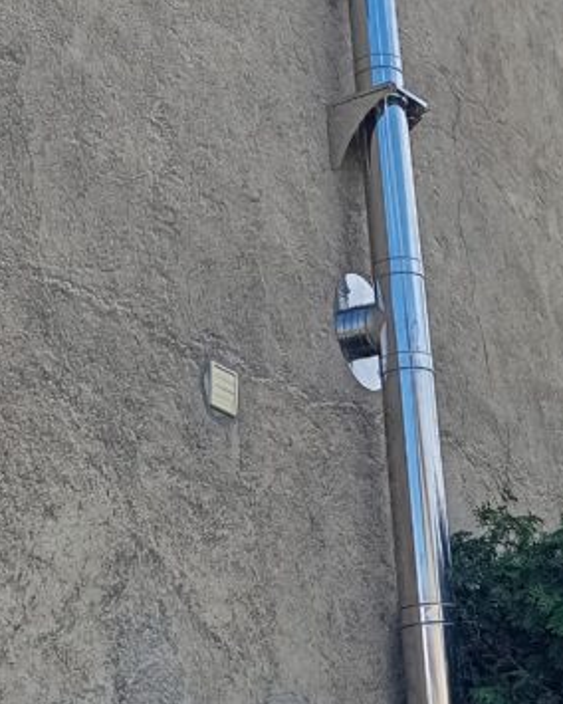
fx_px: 1645
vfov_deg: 23.2
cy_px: 12
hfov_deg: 19.4
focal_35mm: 79
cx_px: 342
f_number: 1.8
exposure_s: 1/360
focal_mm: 4.22
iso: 106
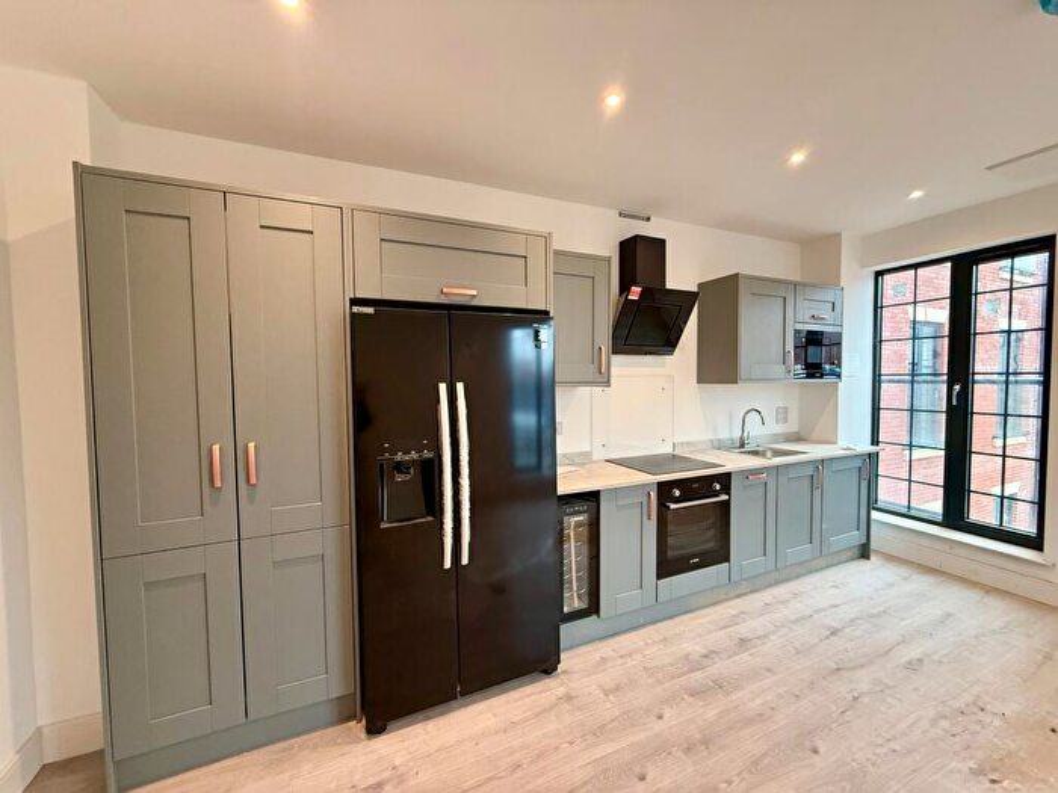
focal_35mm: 14
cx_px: 529
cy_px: 396
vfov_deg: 85.7
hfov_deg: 102.1
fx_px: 428
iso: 320
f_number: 2.2
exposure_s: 1/100
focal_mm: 2.22
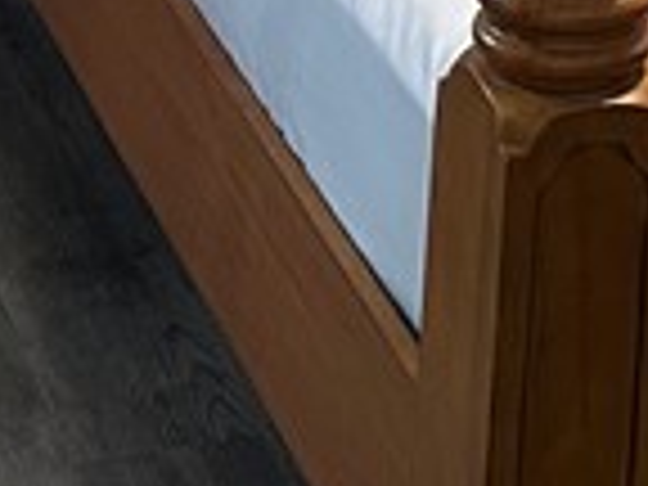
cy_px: -846
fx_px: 3201
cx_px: 666
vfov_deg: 7.8
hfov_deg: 11.4
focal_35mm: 171
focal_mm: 6.86
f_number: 1.78
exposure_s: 1/60
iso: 250
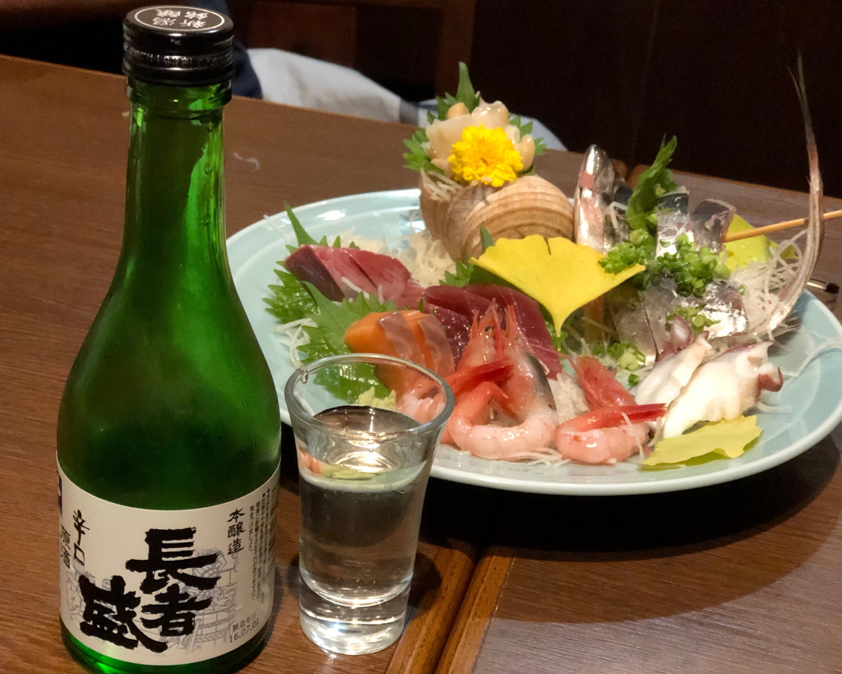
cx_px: 433
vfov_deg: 25.4
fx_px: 1495
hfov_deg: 31.5
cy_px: 338
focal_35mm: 60
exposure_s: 1/50
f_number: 2.8
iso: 1250
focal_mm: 6.6
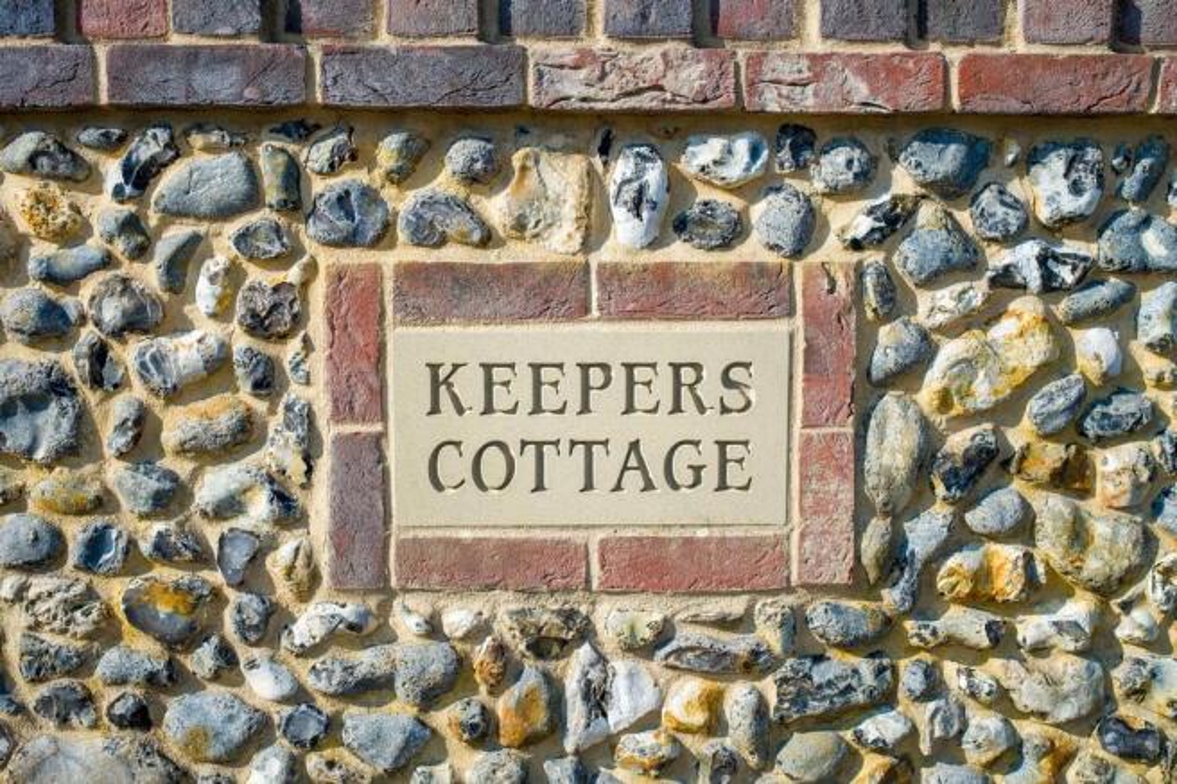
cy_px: 392
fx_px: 1144
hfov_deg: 54.4
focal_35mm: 35
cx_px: 588
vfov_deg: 37.8
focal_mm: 23
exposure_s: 1/500
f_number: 4
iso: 80
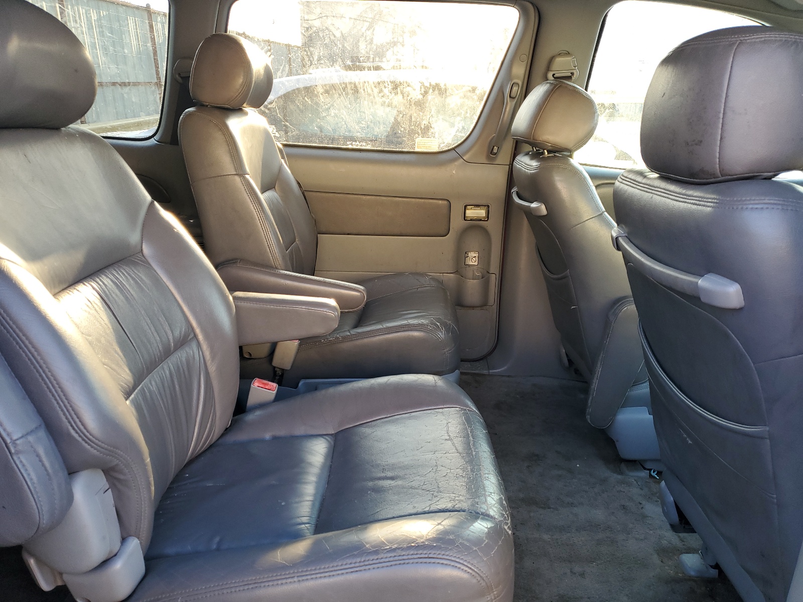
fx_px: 603
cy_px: 301
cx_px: 402
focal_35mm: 26
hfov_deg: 67.3
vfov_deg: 53.1
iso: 57
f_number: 1.5
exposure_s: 1/120
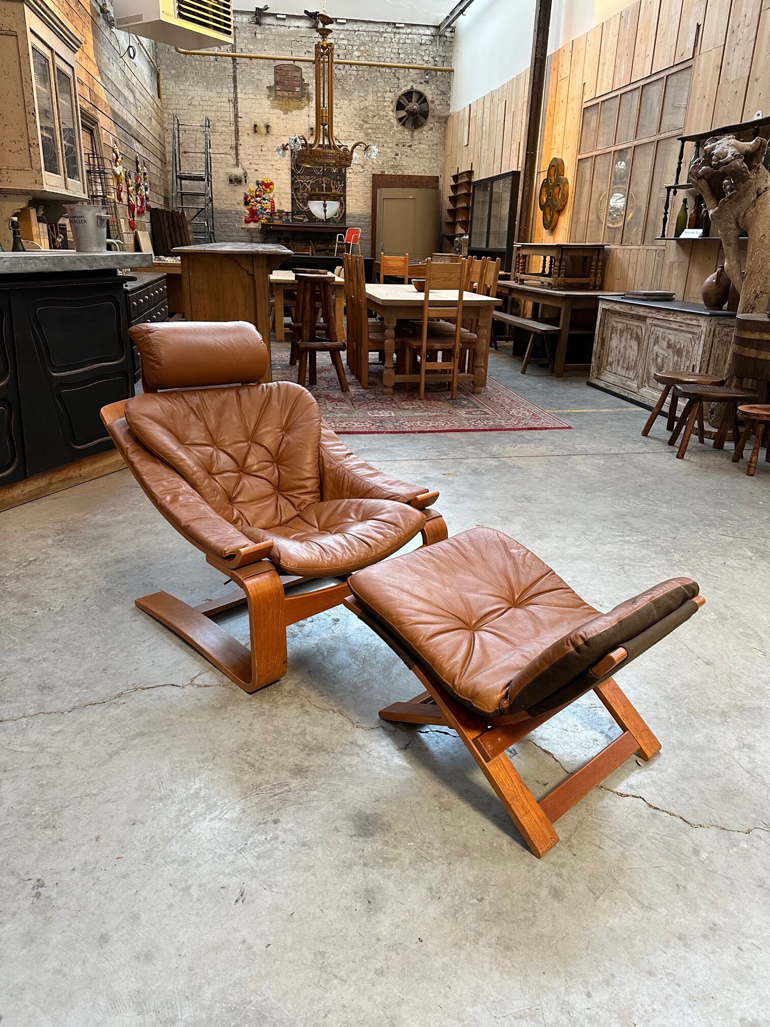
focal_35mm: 24
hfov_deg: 56.8
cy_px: 514
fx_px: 712
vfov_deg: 71.6
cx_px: 385
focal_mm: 6.86
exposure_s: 1/60
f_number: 1.78
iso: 250
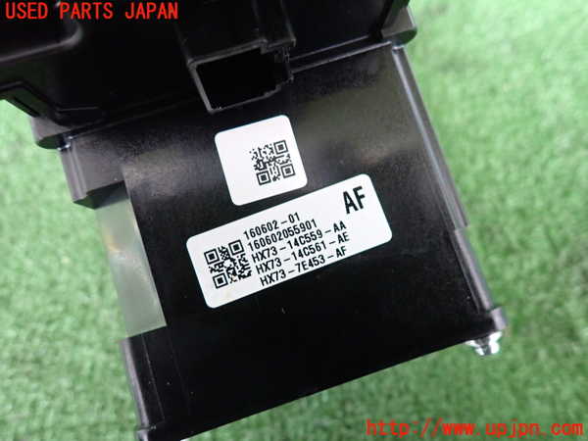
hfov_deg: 69.4
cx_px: 294
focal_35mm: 25
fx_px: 425
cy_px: 220
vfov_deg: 54.9
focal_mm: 4.5
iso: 800
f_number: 2
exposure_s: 1/30
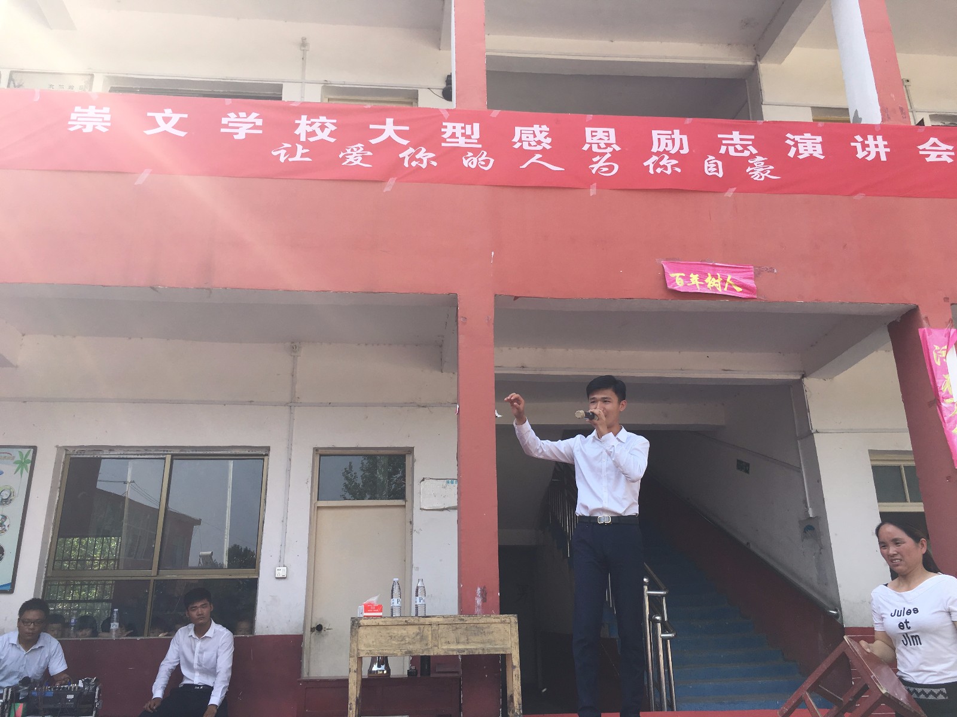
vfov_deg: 48.2
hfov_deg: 61.7
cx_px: 478
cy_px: 358
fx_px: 802
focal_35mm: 29
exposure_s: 1/509
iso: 25
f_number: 2.2
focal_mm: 4.15
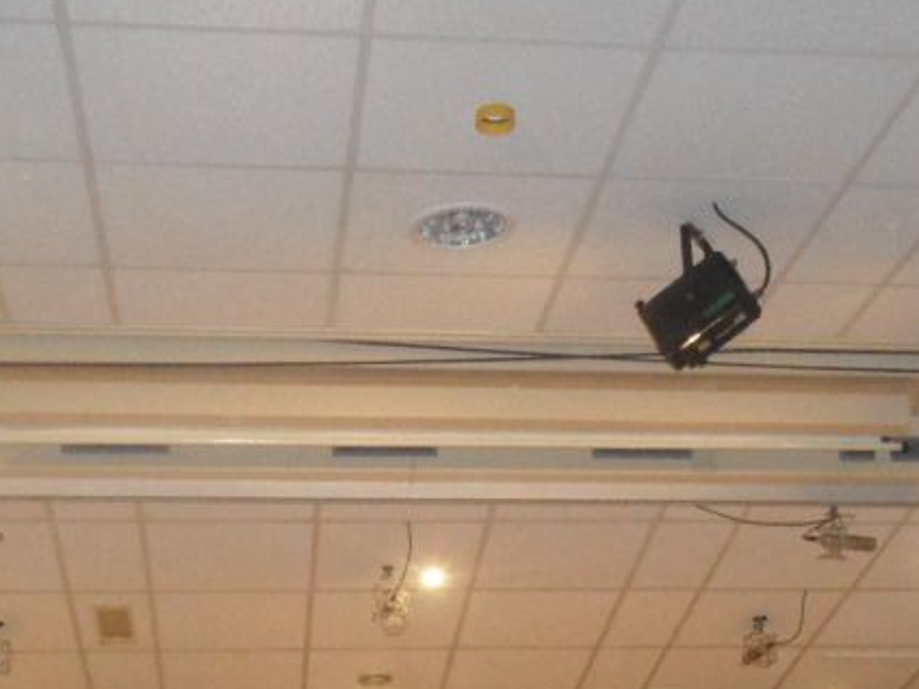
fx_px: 1805
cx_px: 509
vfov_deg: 19.6
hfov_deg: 28.5
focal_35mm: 68
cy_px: 947
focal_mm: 3.9
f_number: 3.2
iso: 480
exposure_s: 1/30
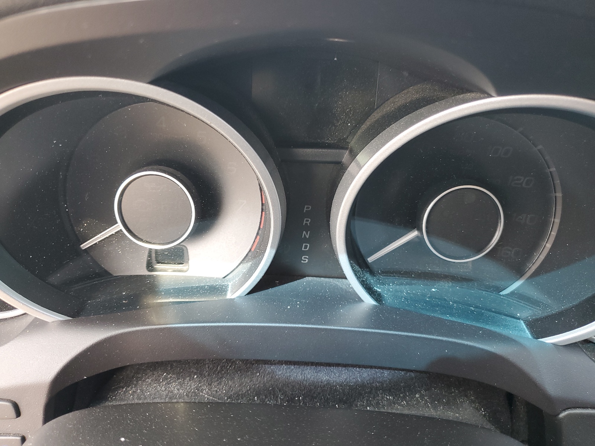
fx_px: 447
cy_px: 223
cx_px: 298
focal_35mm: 26
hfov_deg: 67.3
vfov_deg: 53.1
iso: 82
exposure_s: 1/120
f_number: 1.5
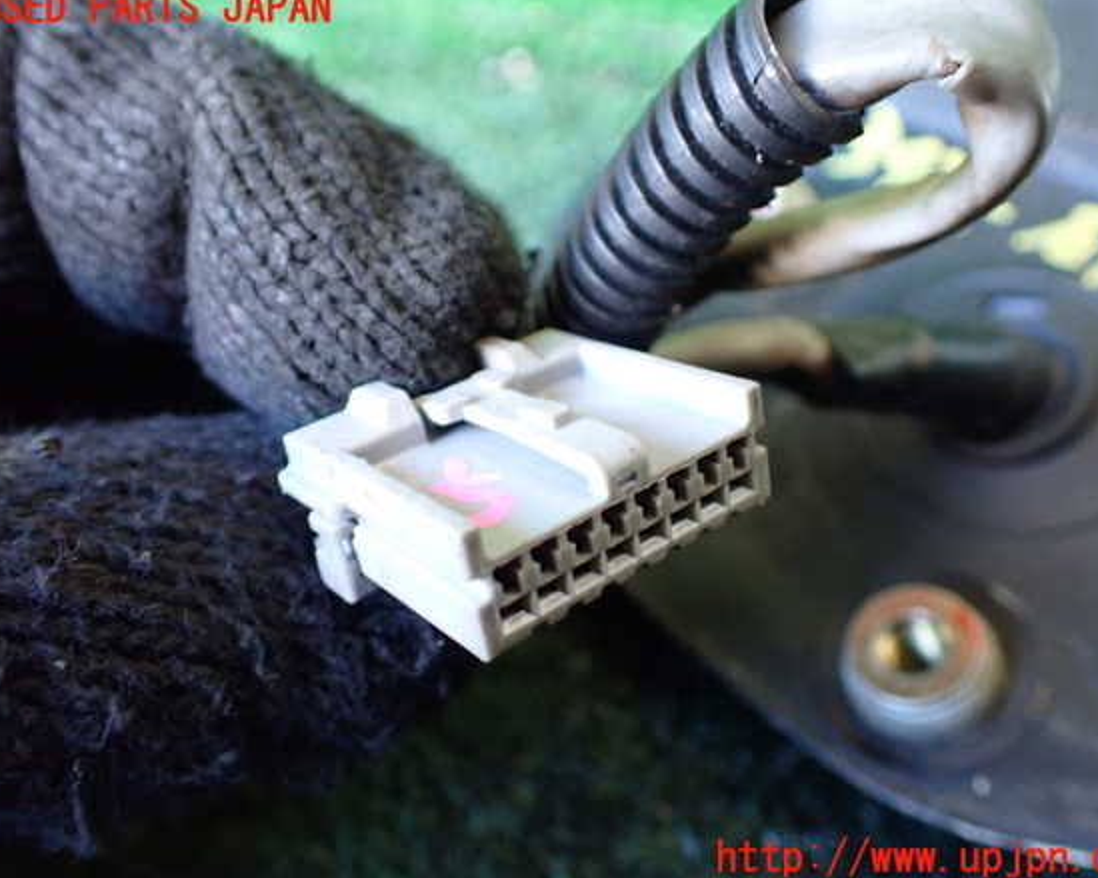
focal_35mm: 32
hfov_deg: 55.7
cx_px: 568
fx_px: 1040
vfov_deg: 45.8
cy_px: 434
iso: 800
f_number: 2.3
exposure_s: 1/50
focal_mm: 5.4
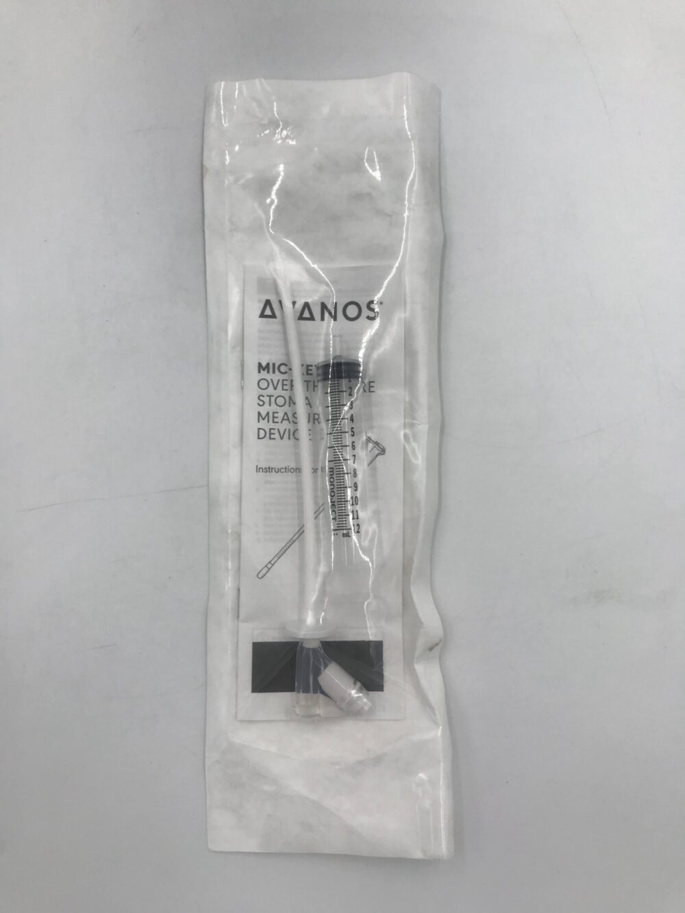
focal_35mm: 28
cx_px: 342
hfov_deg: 49.8
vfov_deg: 63.4
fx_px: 739
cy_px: 456
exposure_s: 1/215
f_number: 1.8
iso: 20
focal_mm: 3.99
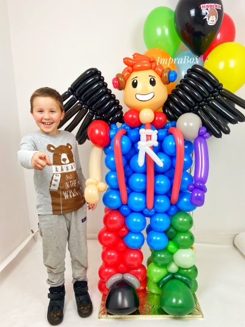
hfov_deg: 53.1
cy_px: 164
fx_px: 245
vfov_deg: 67.3
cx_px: 122
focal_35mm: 26
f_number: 1.8
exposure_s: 1/100
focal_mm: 4.25
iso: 100
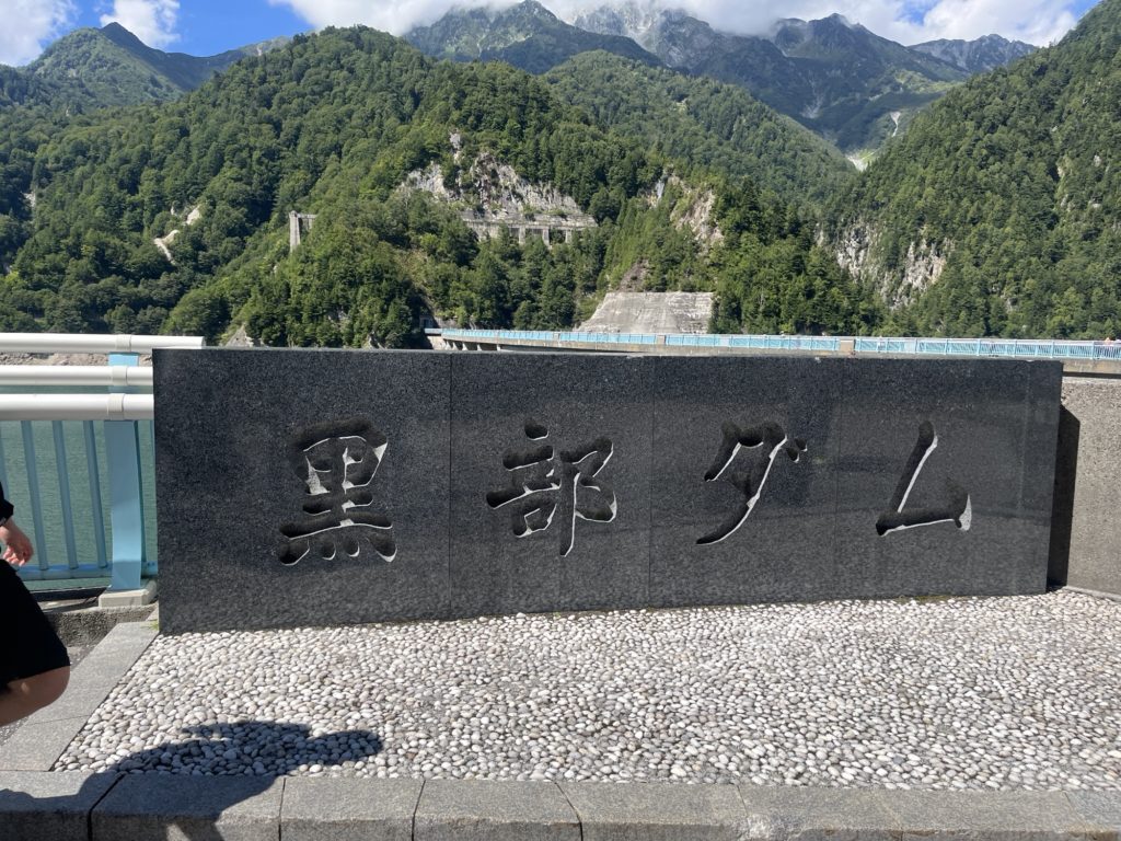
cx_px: 560
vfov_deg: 53.1
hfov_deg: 67.3
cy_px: 420
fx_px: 842
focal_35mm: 26
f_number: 1.6
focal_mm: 5.1
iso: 50
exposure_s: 1/3135
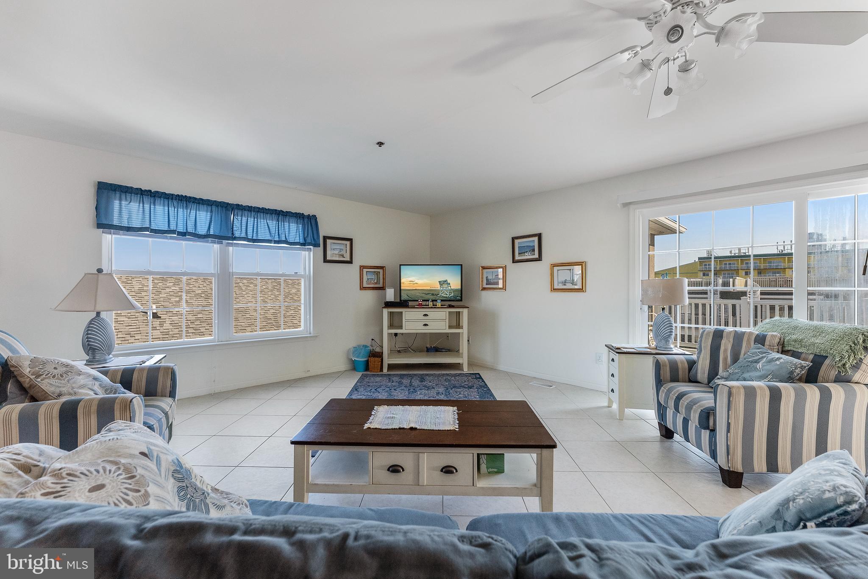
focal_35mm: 14
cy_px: 290
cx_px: 434
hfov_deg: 104.3
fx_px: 338
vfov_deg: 81.2
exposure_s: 1/80
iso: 400
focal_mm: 14
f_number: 7.1
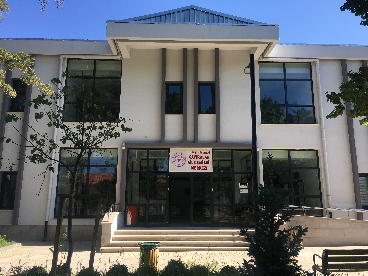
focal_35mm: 29
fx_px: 308
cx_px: 184
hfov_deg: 61.7
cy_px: 138
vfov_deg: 48.2
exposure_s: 1/761
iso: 25
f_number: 2.2
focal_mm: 4.15
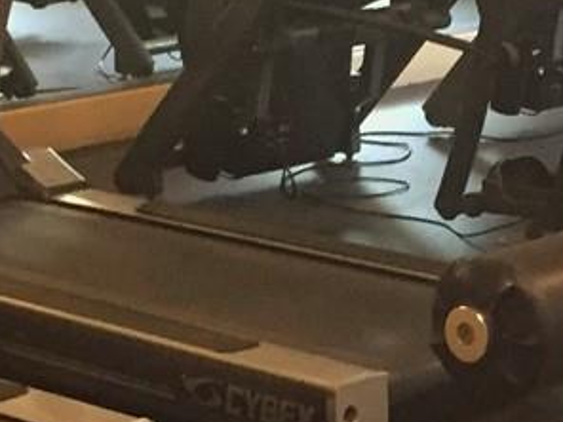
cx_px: 472
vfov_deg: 9.5
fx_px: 2553
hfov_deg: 12.5
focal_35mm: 157
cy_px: 238
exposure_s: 1/30
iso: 250
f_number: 2.2
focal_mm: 4.15
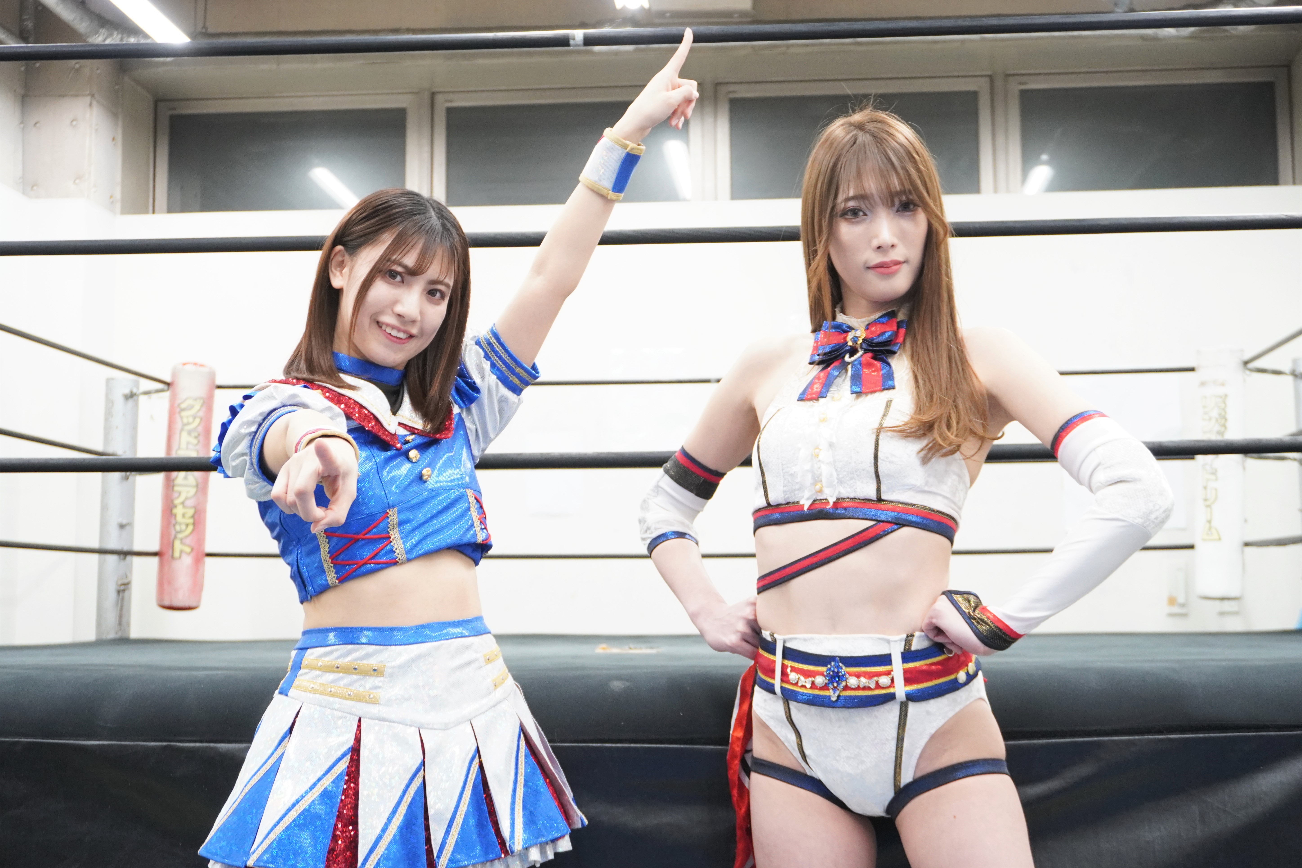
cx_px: 651
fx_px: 1682
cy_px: 434
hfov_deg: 42.3
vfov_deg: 28.9
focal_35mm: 46
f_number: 5
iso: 1600
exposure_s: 1/60
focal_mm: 31
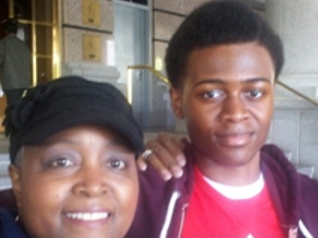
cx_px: 210
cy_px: 159
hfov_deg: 29.2
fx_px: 606
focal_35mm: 66
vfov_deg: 22.2
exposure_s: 1/10
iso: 160
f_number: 4.5
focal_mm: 6.3
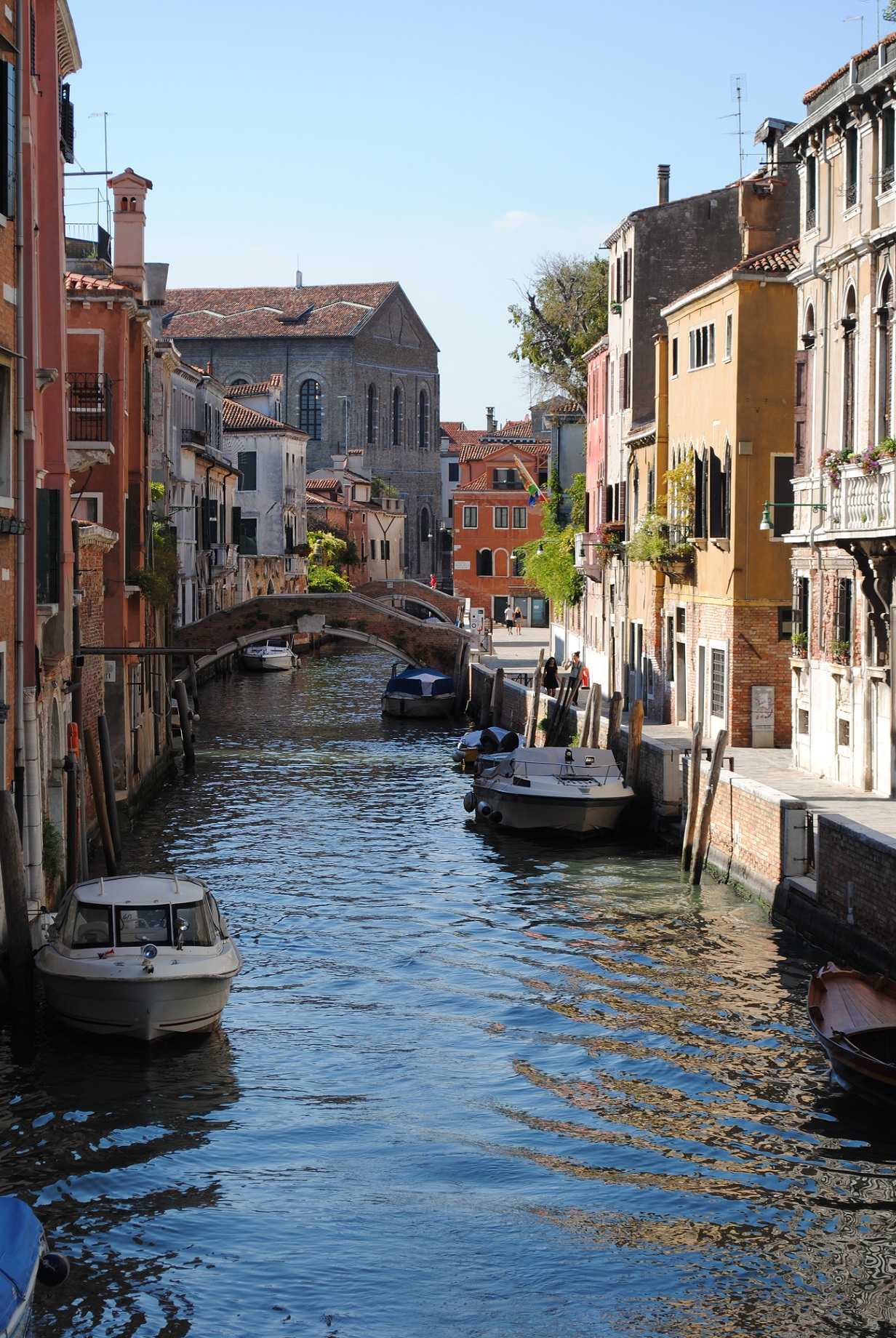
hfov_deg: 16.6
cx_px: 448
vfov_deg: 24.6
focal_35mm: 82
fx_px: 3071
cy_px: 669
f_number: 8
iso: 100
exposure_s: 1/250
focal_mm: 55
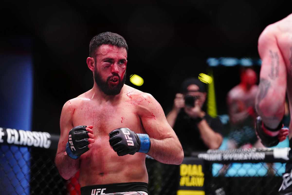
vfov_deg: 9.9
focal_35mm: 139
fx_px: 1127
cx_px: 146
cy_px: 98
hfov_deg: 14.8
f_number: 2.8
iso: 3200
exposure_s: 1/800
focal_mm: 139
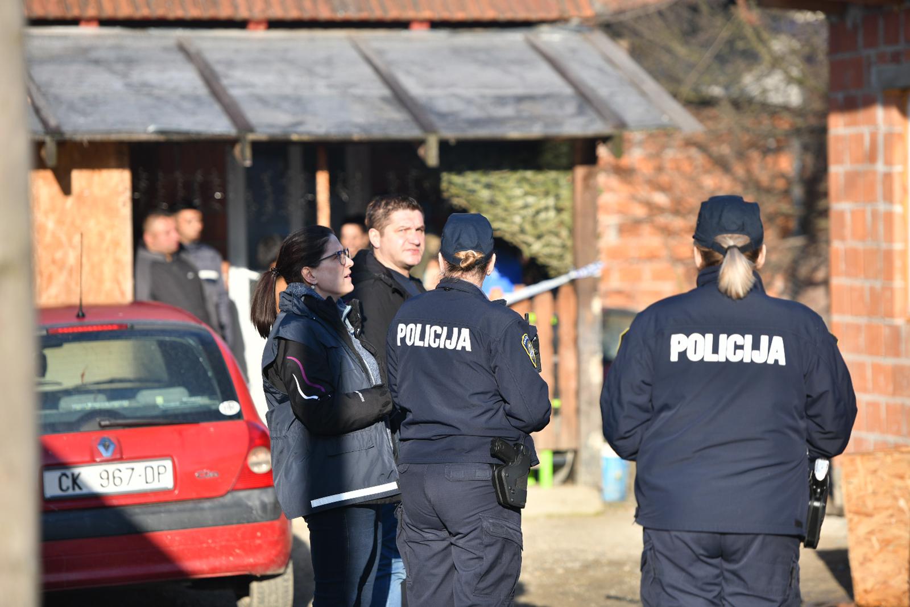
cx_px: 455
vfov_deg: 8.9
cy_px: 304
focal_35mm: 155
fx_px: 3918
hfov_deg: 13.2
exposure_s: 1/1000
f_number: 5
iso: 125
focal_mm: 155
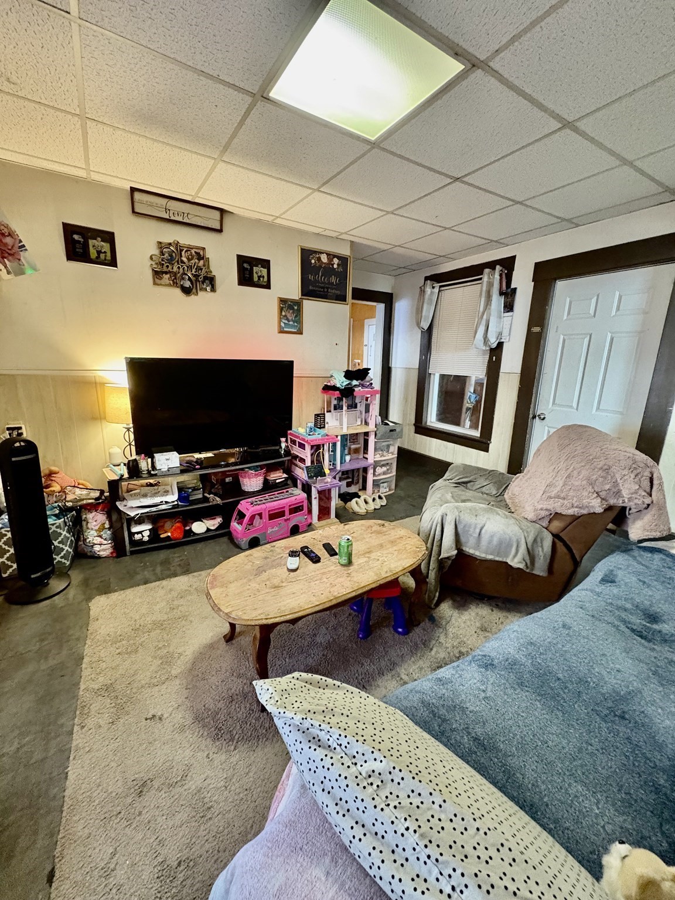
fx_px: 364
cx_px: 338
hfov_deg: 85.7
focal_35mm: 14
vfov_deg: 102.1
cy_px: 450
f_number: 2.2
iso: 1000
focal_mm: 2.22
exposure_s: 1/40
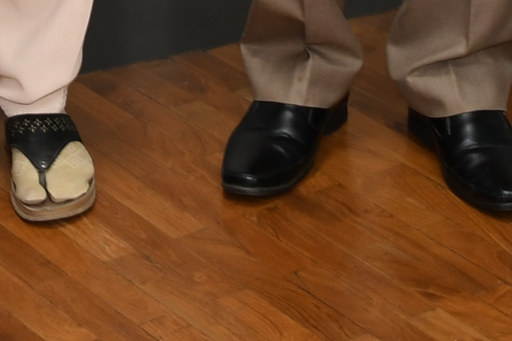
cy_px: -664
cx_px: 90
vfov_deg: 4.1
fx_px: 4636
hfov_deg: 6.3
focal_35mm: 326
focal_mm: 35
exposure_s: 1/50
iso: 400
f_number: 5
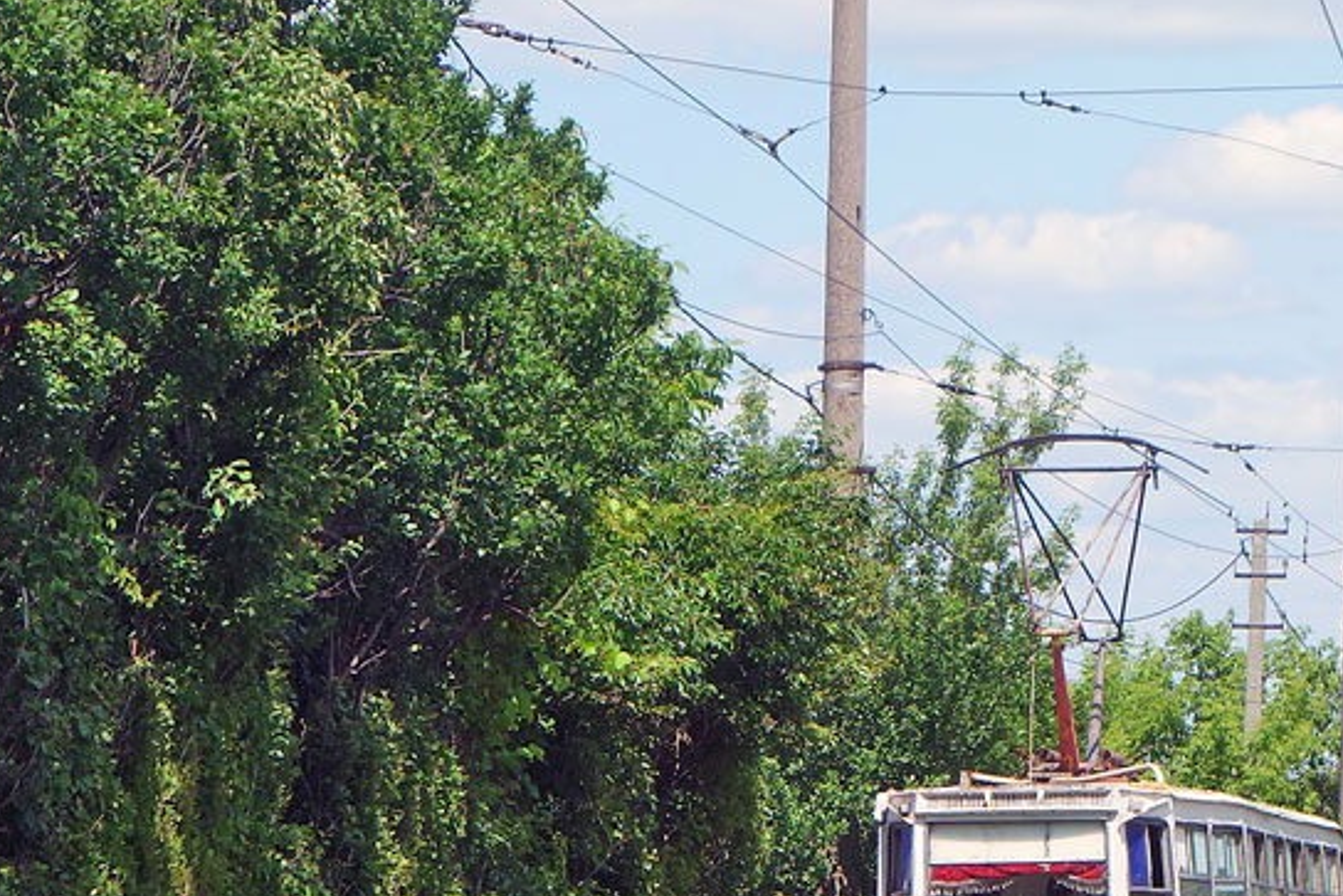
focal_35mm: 216
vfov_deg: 6.4
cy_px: 578
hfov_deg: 9.5
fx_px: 8060
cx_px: 857
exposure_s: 1/500
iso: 125
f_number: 5
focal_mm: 36.58
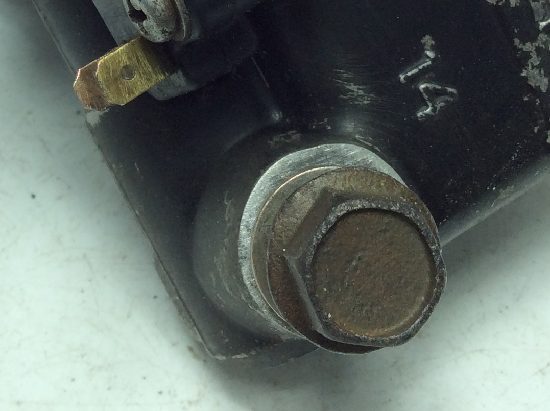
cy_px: -77
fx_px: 1222
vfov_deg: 18.2
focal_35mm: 77
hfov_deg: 25.3
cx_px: 202
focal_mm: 3.3
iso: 32
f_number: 2.4
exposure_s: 1/318
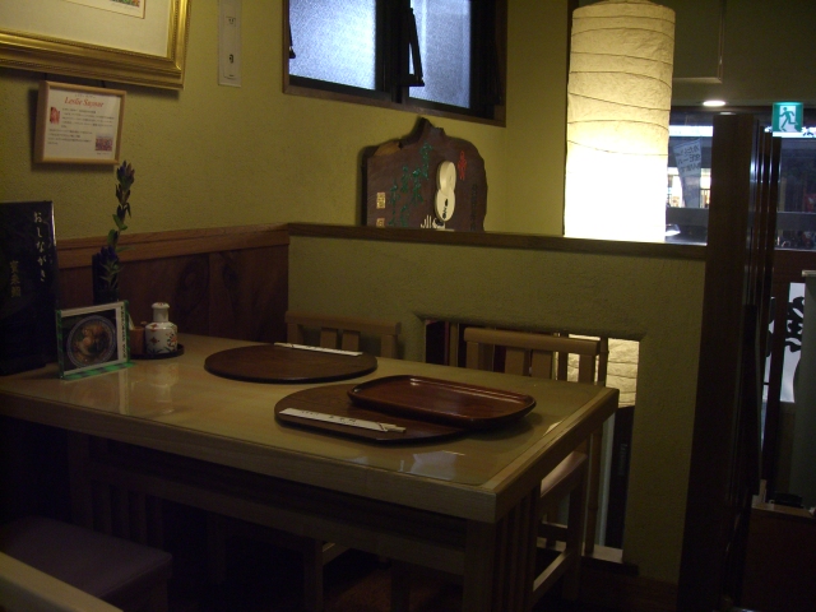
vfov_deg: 37.7
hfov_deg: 49.0
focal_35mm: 38
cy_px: 306
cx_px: 408
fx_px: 896
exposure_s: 1/30
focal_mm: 6.2
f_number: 2.7
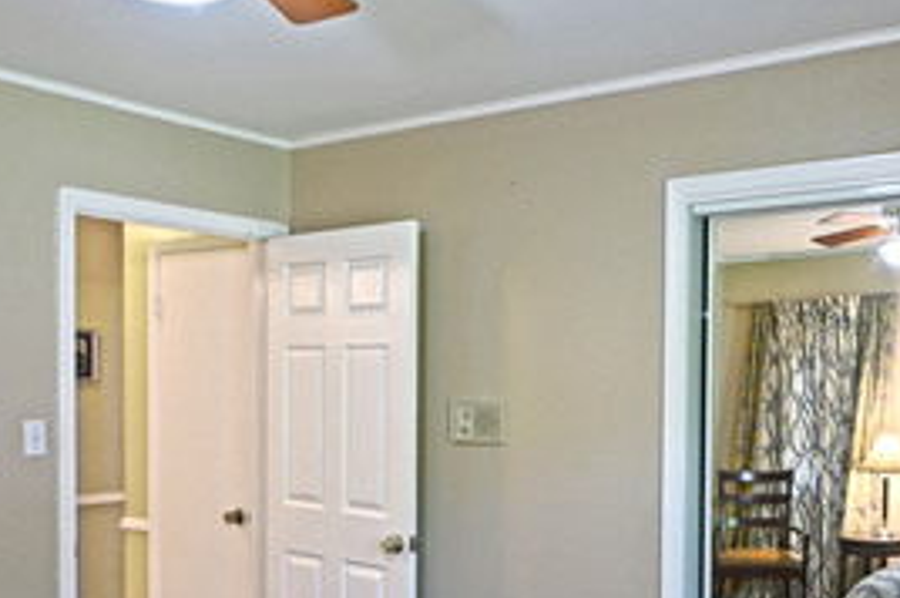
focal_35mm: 43
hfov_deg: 44.9
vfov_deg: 30.8
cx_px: 591
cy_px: 413
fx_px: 1074
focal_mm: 12
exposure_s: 1/20
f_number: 3.5
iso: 280
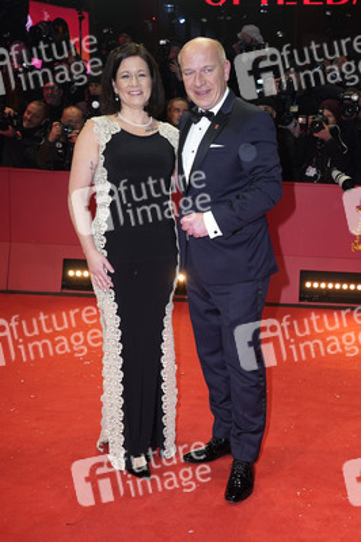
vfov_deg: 54.5
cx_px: 180
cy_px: 271
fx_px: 527
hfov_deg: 37.8
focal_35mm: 35
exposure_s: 1/160
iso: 640
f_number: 5.6
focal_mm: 35
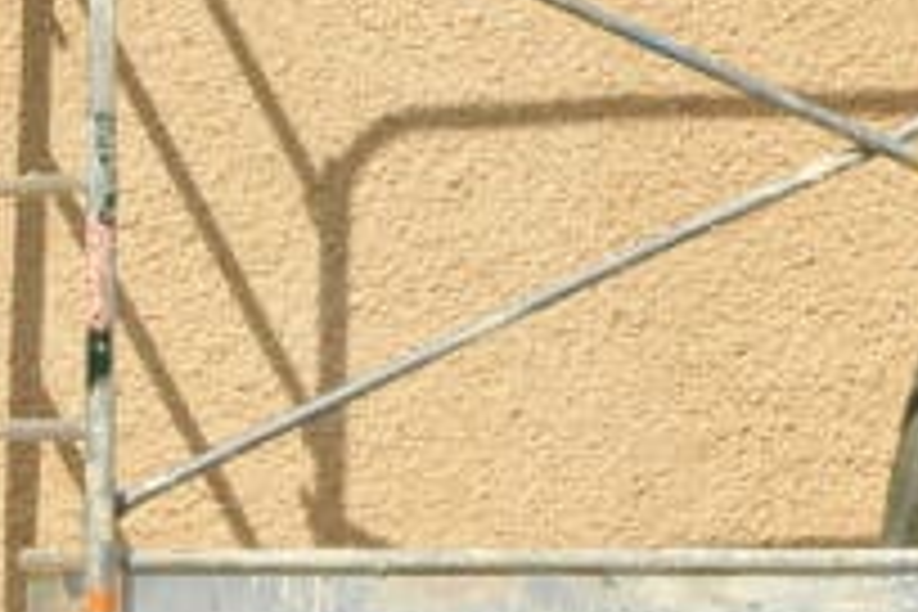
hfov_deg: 2.4
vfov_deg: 1.6
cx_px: 1755
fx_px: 21469
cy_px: -306
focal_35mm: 842
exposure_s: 1/640
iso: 320
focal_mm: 112
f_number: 11
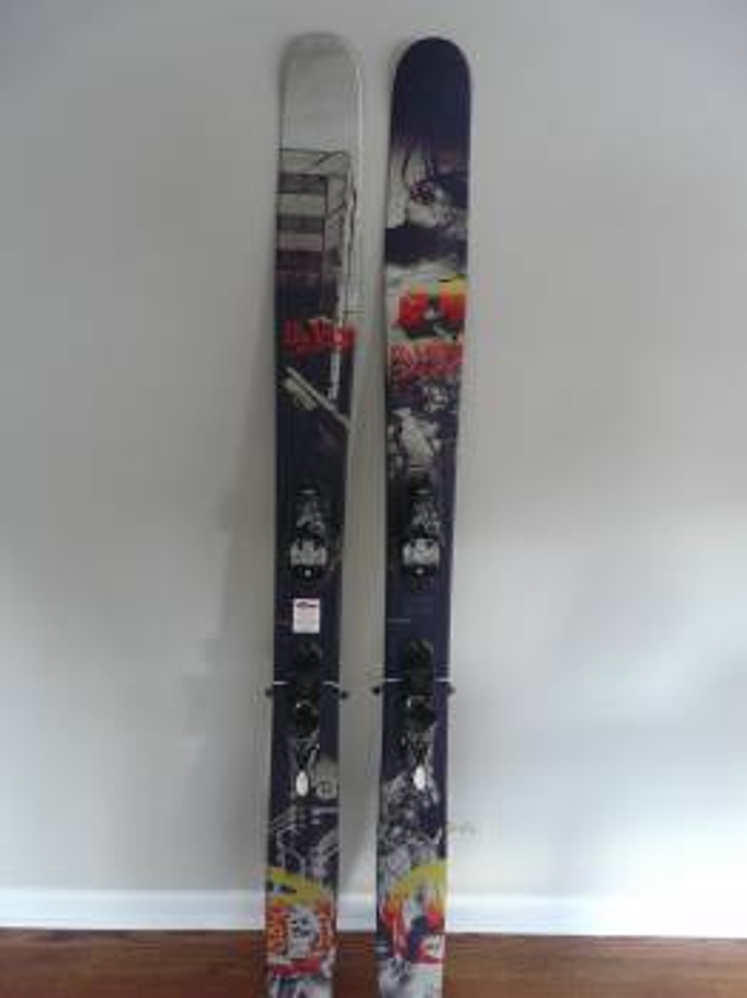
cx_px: 374
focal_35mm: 28
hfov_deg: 49.7
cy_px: 499
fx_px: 807
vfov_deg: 63.5
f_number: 2.8
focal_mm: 4.6
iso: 200
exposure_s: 1/15
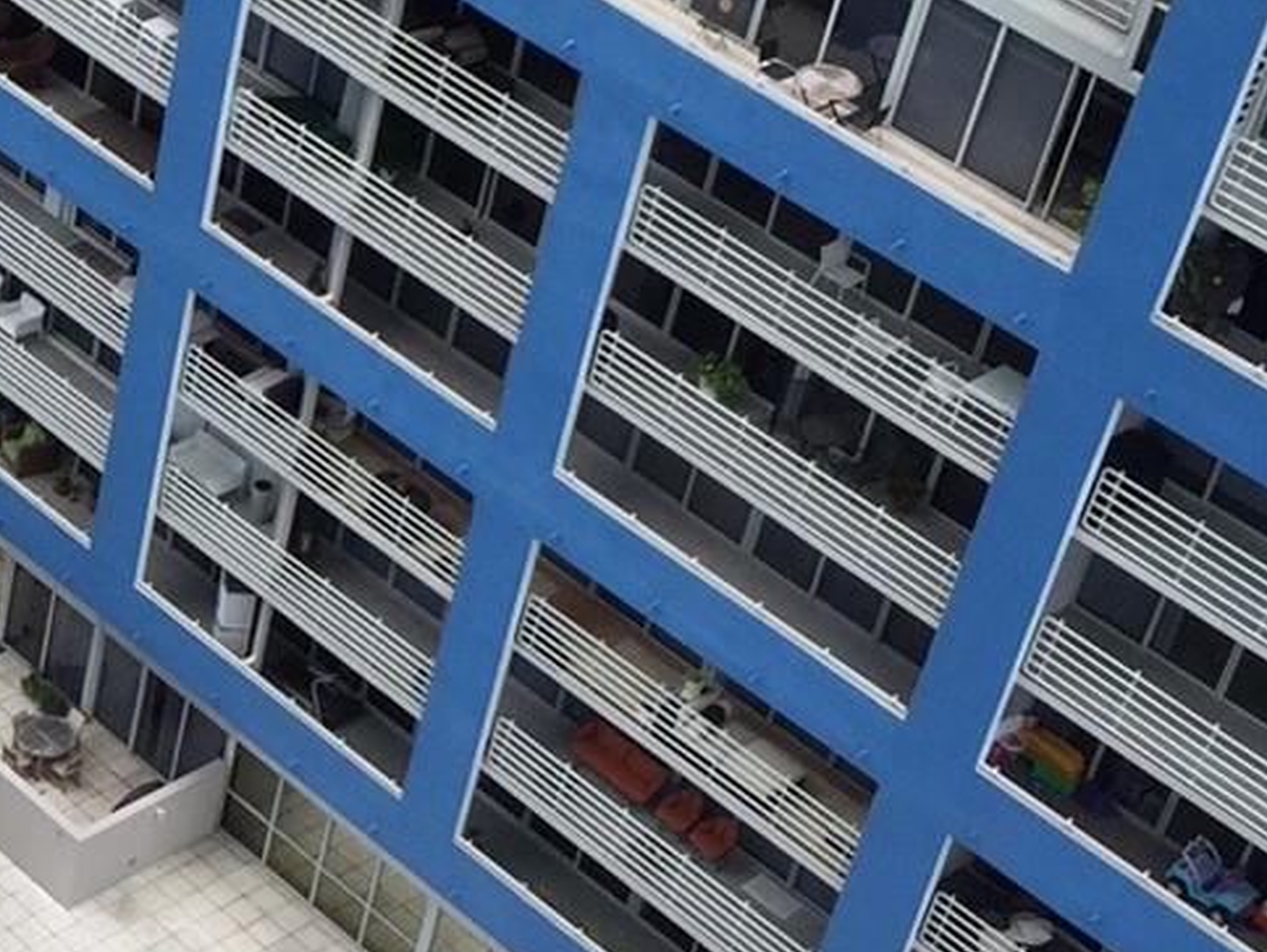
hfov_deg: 19.3
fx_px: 3516
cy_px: 561
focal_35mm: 96
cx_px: -241
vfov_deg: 15.4
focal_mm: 4.15
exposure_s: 1/694
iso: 32
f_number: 2.2
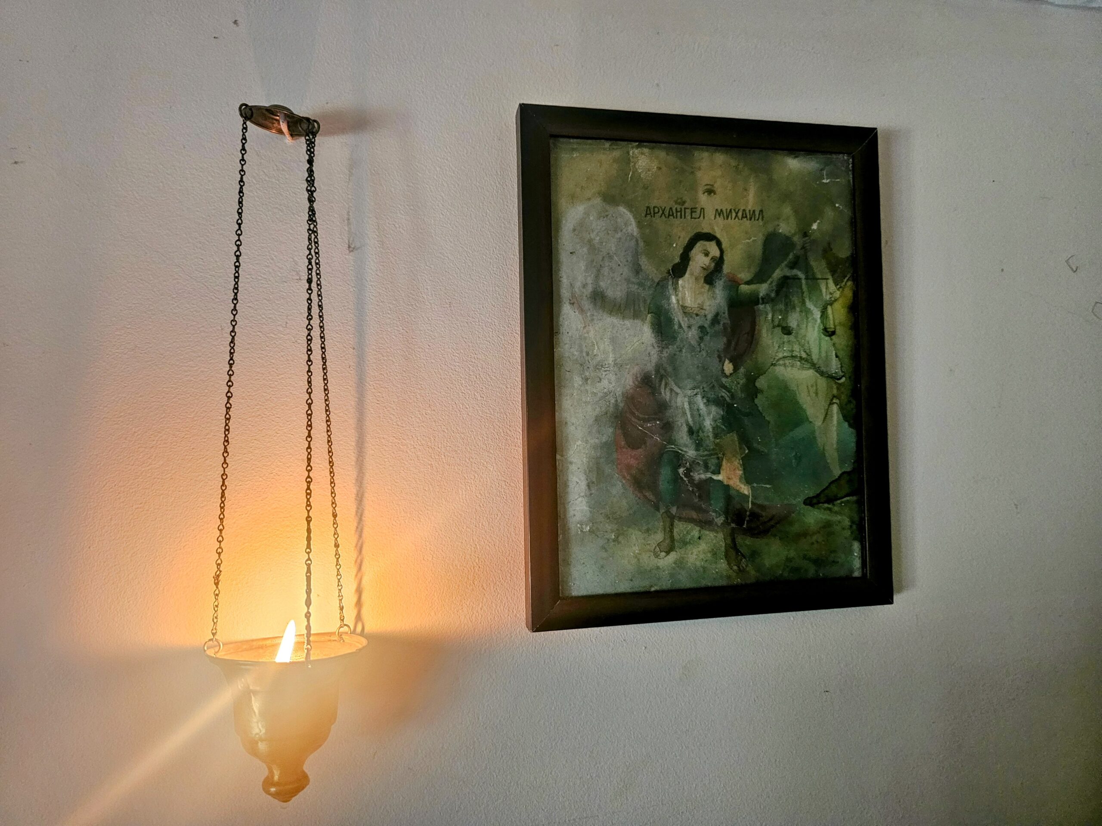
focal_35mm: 23
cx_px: 551
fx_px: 732
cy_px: 413
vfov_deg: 58.9
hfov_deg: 73.9
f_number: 1.7
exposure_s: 1/50
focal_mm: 6.3
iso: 800
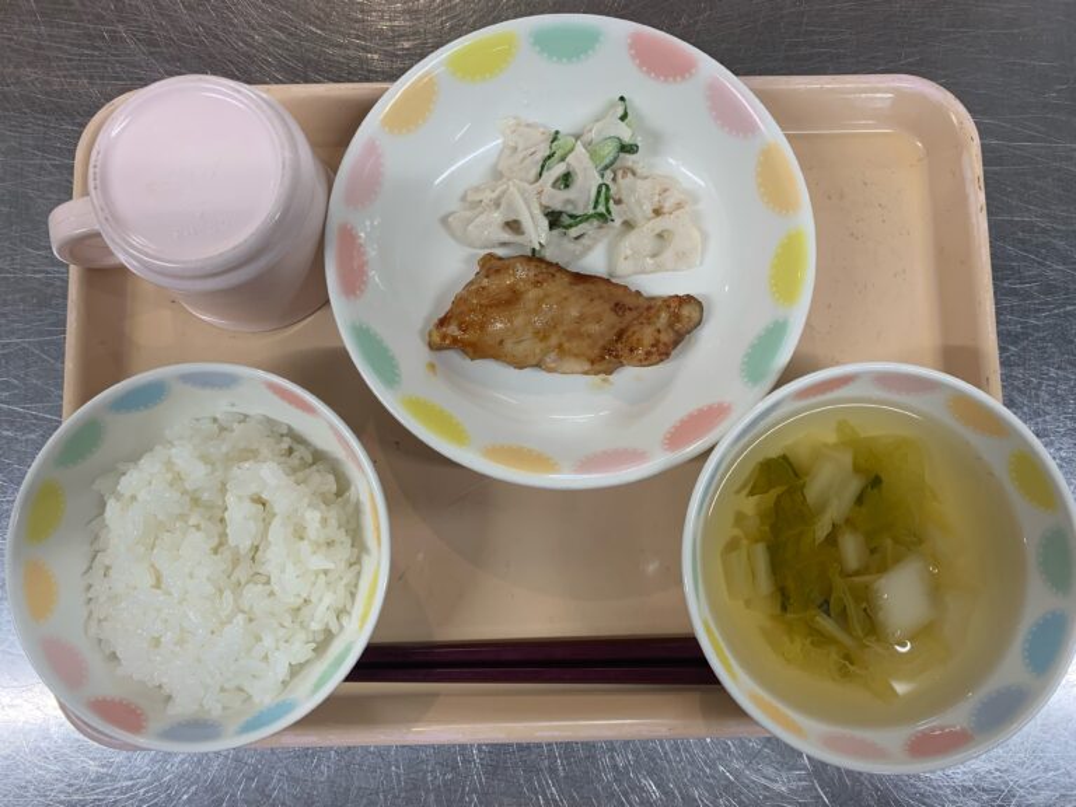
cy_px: 404
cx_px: 538
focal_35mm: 26
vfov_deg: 53.1
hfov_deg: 67.3
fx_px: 808
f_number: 1.8
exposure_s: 1/60
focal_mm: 4.25
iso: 64
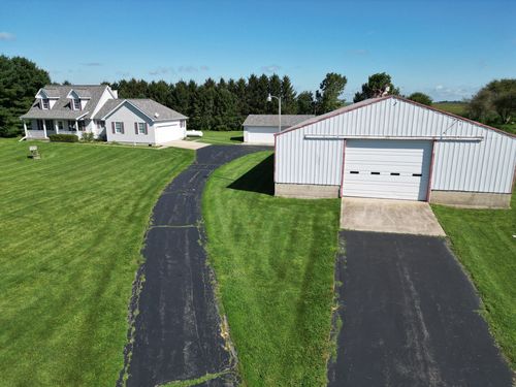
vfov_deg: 56.8
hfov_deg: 71.6
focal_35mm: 24
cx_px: 258
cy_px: 194
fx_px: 358
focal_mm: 6.72
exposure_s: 1/3200
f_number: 1.7
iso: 130
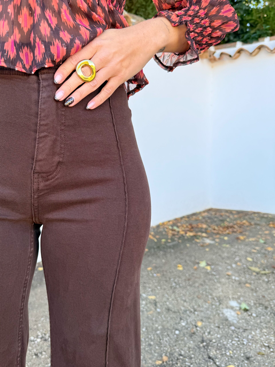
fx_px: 254
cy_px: 184
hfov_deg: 56.8
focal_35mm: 24
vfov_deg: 71.6
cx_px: 138
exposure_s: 1/295
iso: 80
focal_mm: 6.76
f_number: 1.78
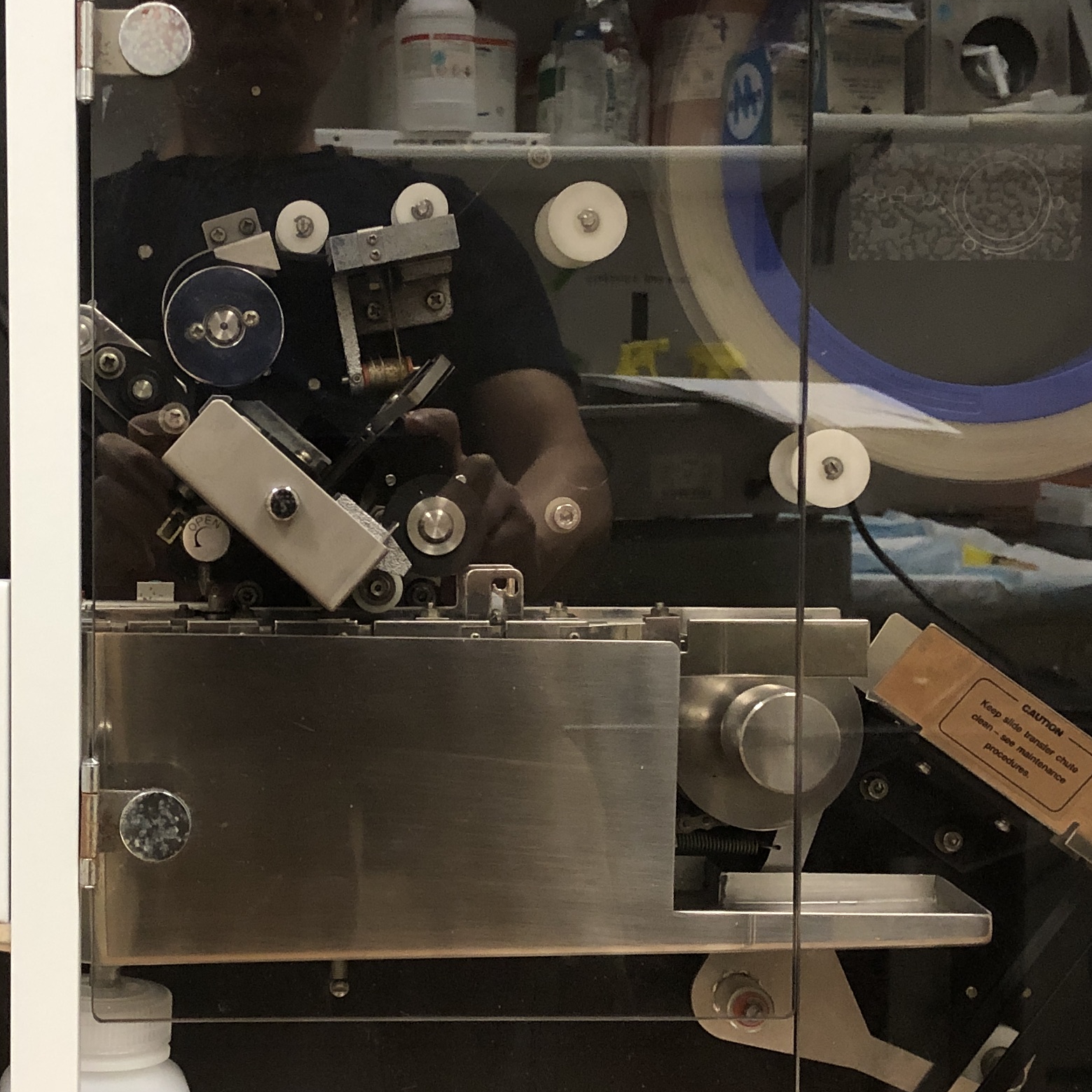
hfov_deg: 26.6
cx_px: 303
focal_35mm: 64
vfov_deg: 26.9
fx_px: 2284
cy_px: 581
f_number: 1.8
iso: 64
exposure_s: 1/15
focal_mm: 3.99
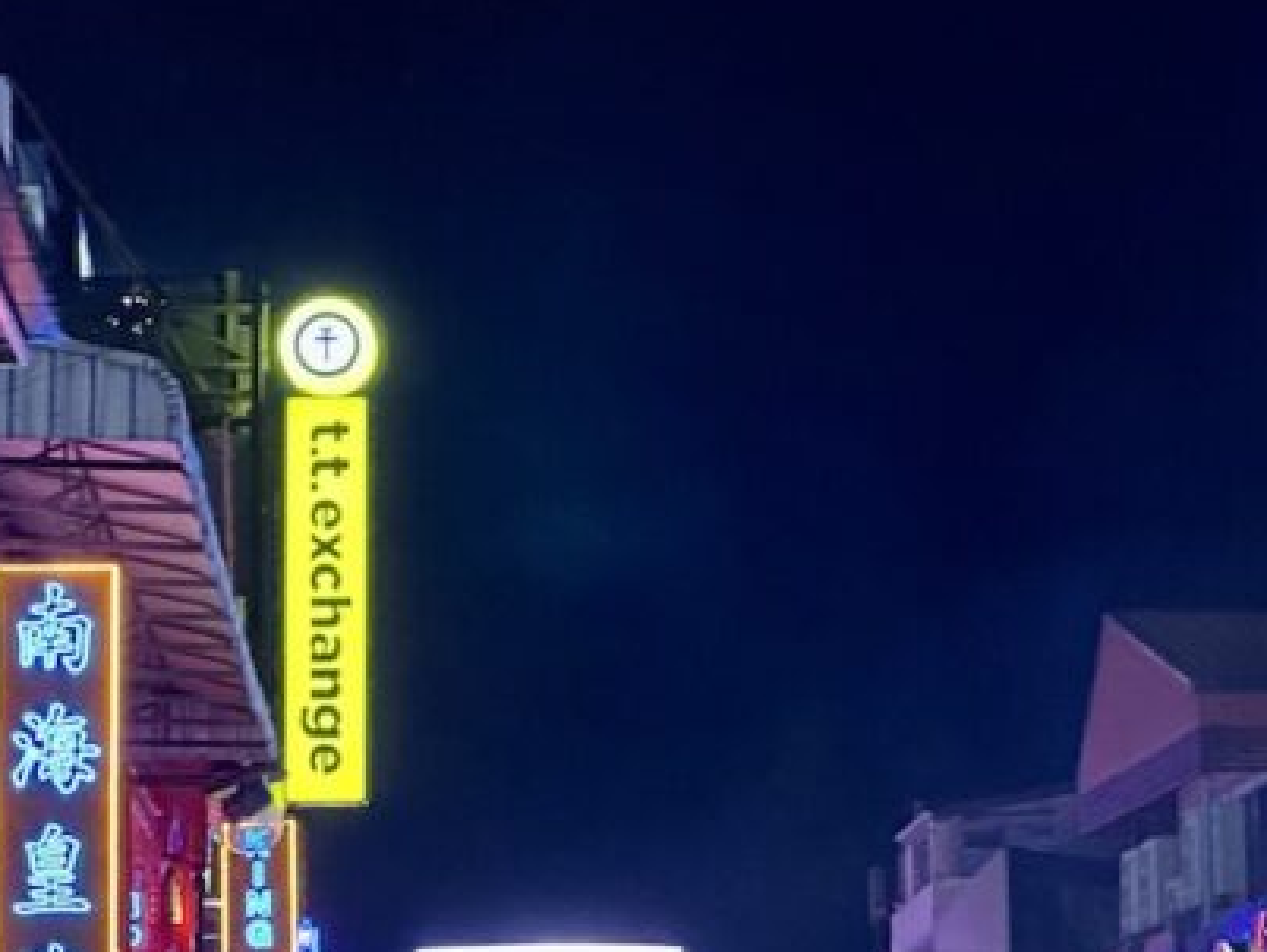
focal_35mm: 147
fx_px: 5384
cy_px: 769
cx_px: 514
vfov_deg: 10.1
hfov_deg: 13.4
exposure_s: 1/50
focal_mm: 9
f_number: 2.8
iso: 400
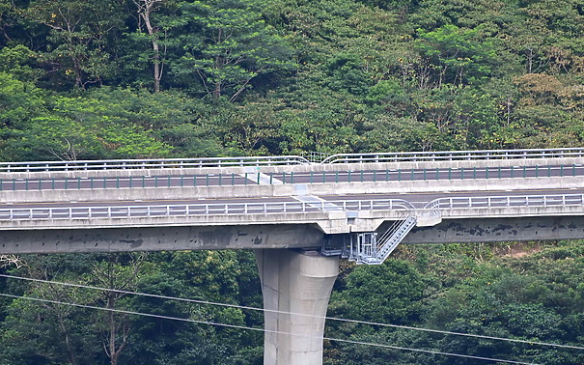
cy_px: 199
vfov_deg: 1.4
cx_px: 329
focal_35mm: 909
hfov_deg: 2.3
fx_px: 14466
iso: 500
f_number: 5.6
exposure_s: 1/800
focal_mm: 500
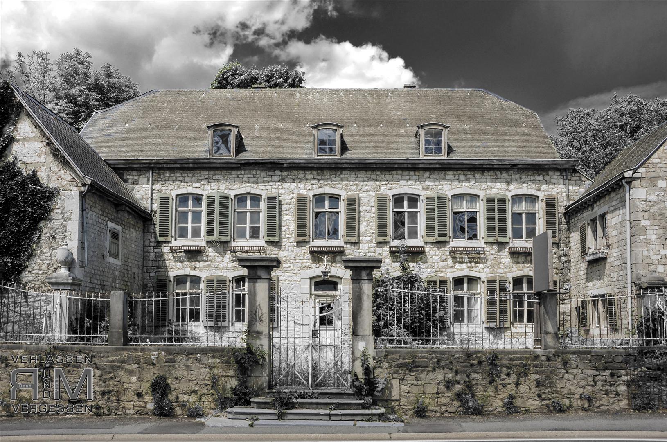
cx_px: 334
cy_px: 221
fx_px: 610
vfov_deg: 39.8
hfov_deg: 57.3
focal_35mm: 33
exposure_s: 1/320
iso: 200
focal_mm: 22
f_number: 9
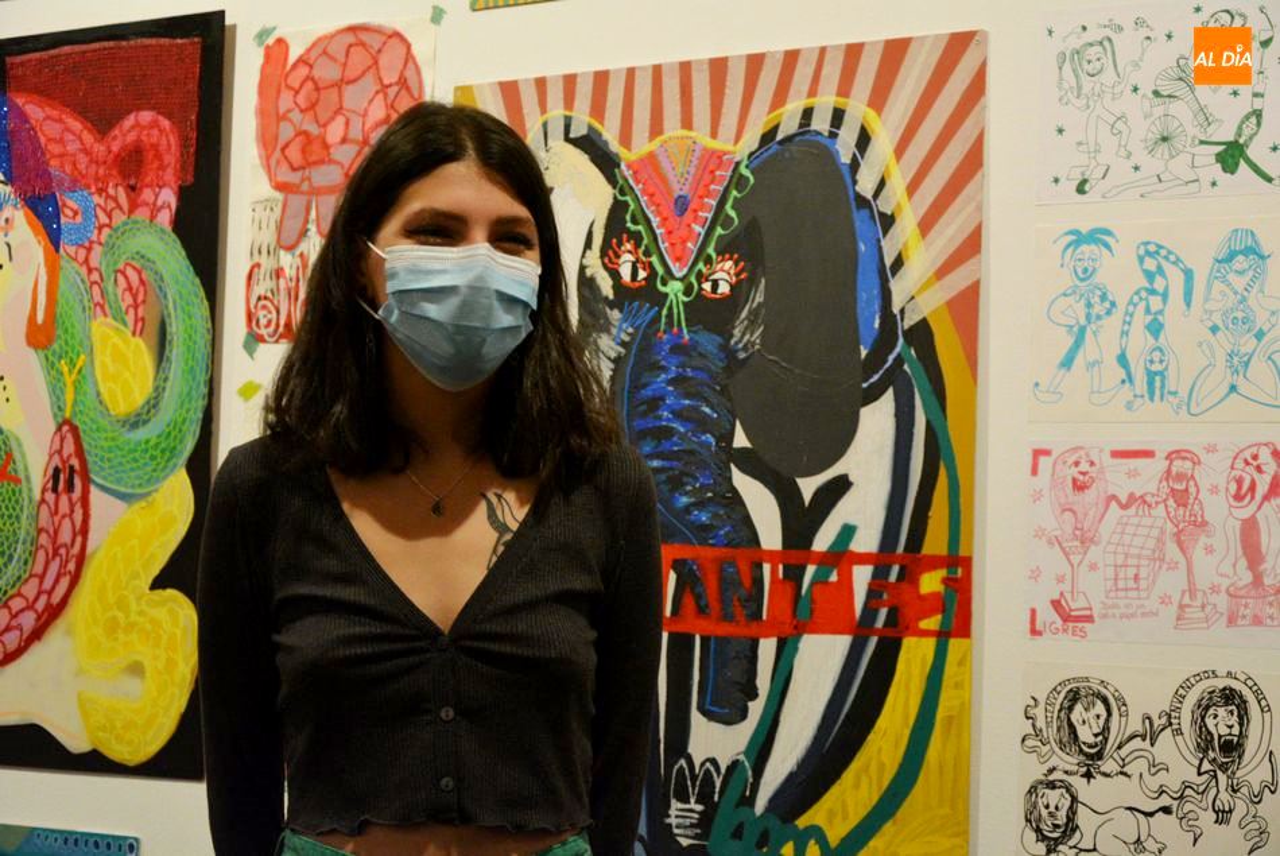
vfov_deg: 18.2
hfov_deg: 27.0
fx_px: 2669
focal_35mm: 75
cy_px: 428
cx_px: 640
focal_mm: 50
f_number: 5
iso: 3600
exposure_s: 1/180
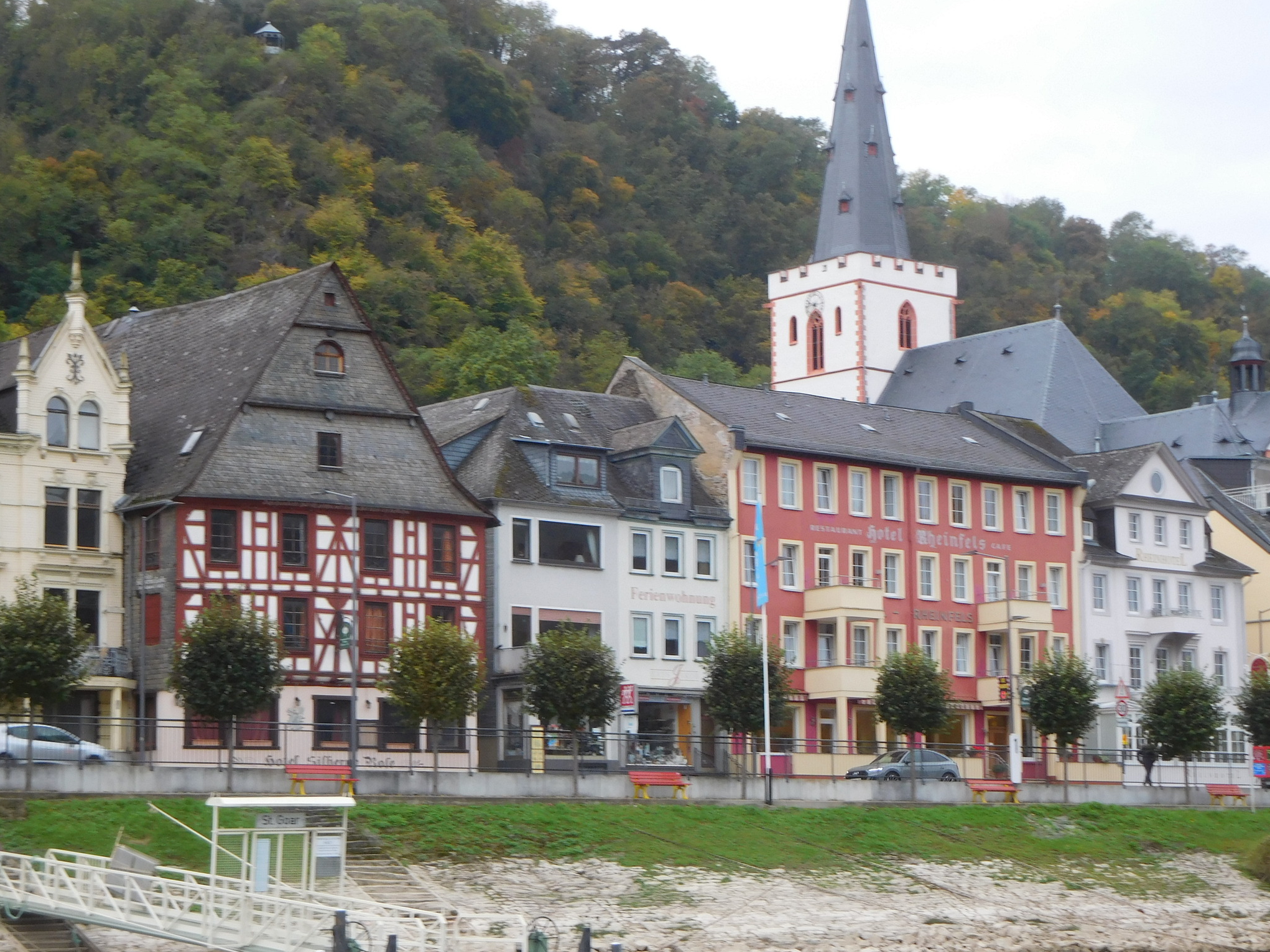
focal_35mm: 79
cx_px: 711
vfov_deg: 18.7
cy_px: 513
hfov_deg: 24.7
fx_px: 2898
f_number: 4.5
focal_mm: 12.5
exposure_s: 1/80
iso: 125
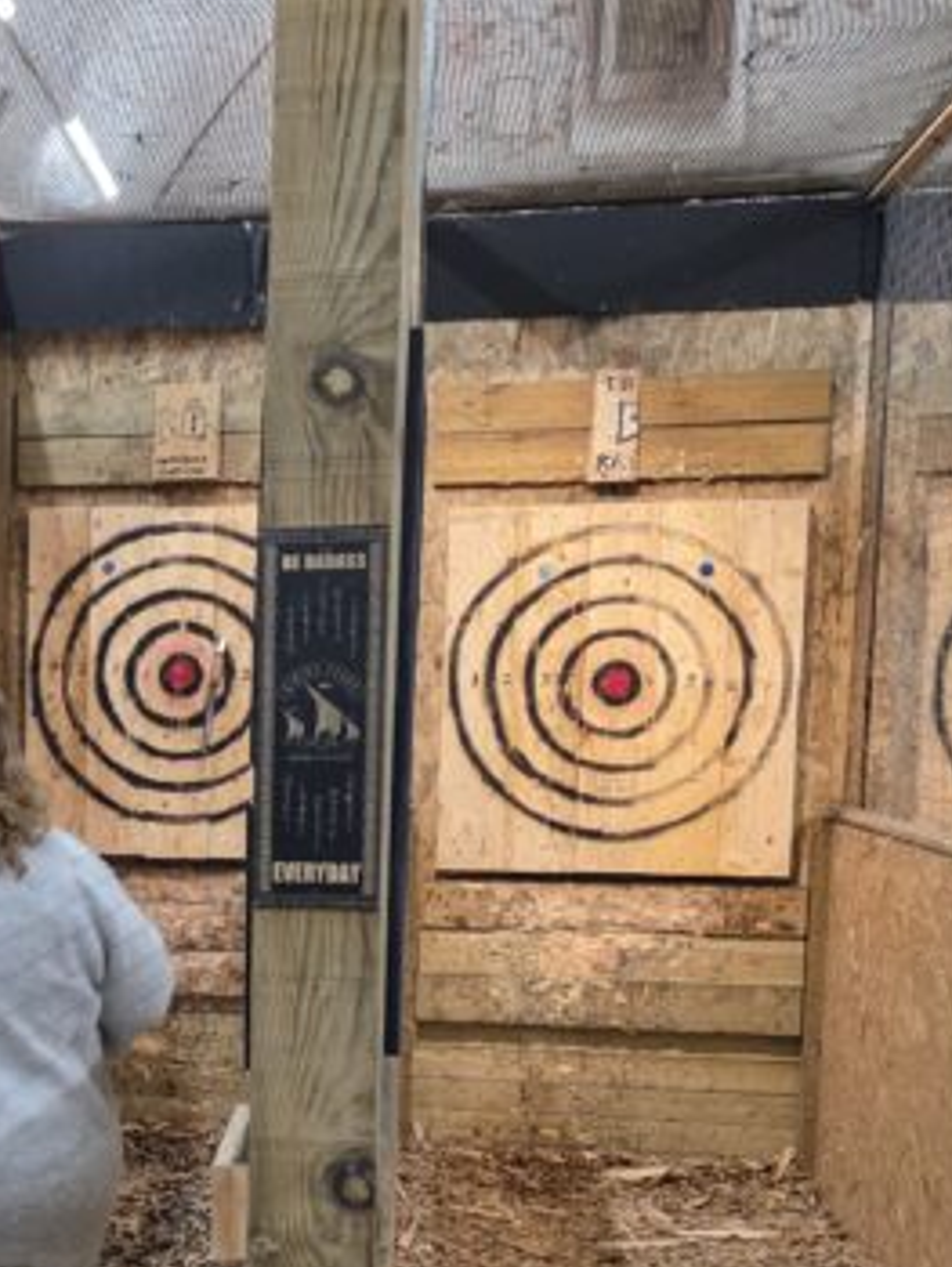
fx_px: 2051
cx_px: -98
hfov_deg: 24.4
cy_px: 900
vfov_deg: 33.8
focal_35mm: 56
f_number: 1.7
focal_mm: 6.3
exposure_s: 1/100
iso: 800
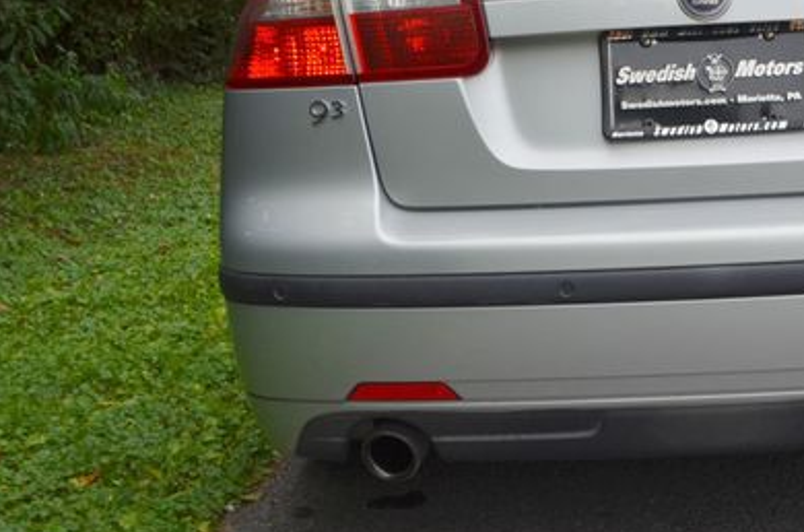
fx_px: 1426
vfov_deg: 21.0
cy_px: 138
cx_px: 654
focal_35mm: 64
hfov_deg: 30.6
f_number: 8
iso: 200
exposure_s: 1/250
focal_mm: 26
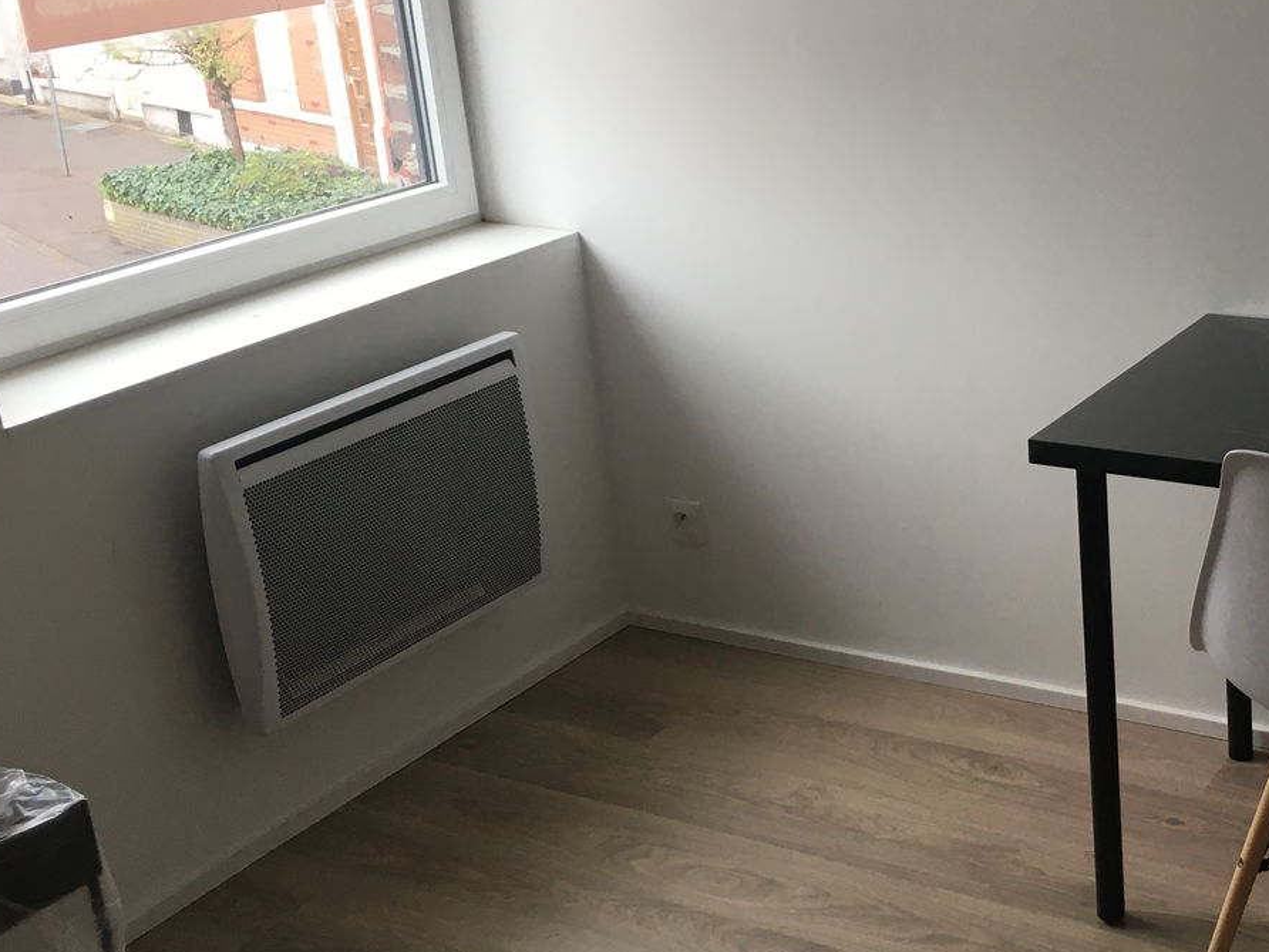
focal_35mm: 52
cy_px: 404
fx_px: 1906
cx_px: 1073
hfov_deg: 35.2
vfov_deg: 28.0
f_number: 2.2
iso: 25
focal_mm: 4.15
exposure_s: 1/33
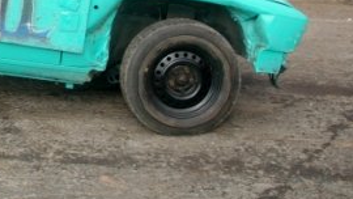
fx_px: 768
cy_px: -41
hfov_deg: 24.4
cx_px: -20
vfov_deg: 14.3
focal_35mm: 82
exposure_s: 1/500
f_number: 4
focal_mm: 22
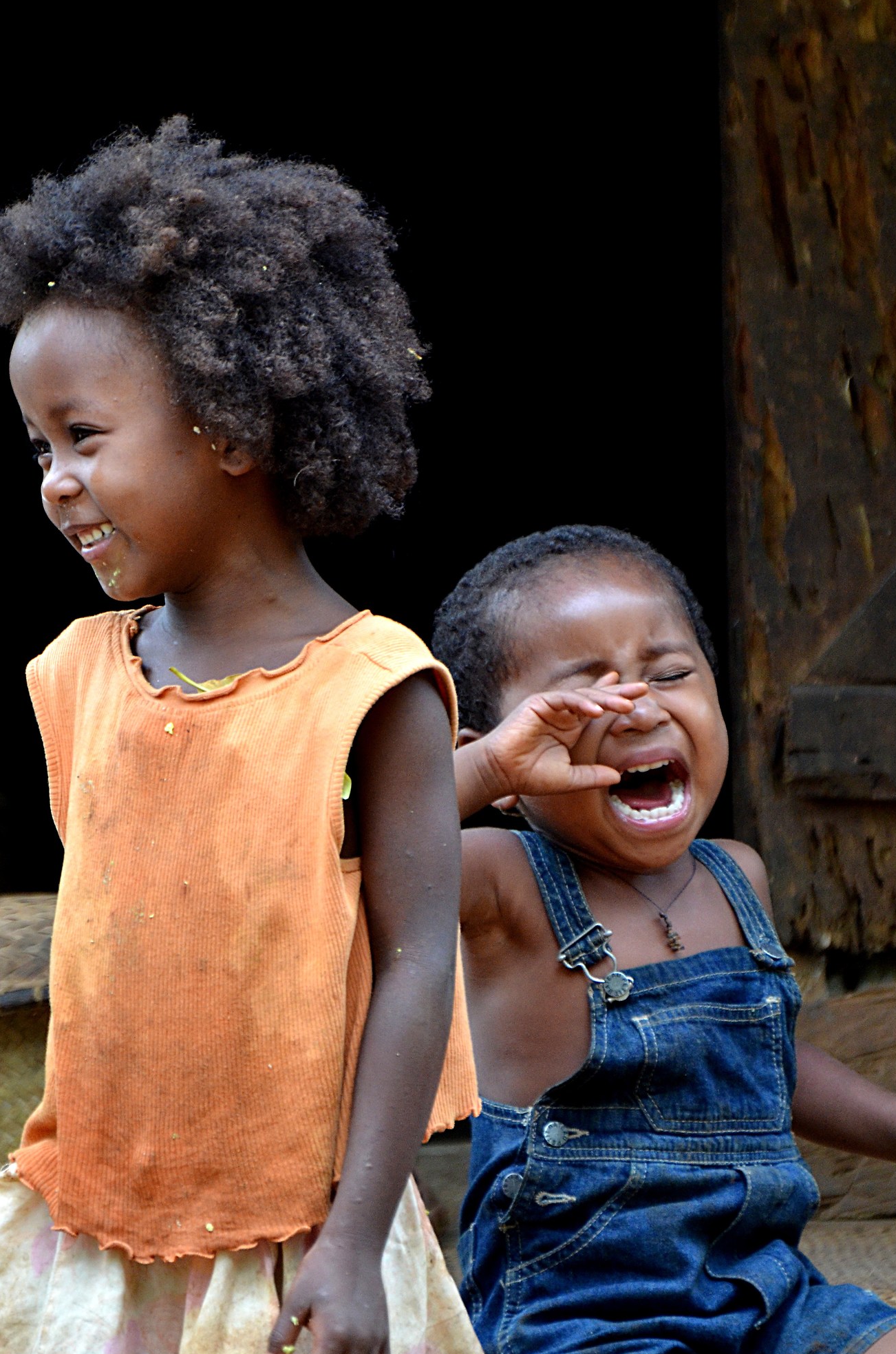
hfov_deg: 2.5
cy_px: 754
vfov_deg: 3.8
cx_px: 403
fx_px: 20596
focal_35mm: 549
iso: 900
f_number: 5.6
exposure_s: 1/125
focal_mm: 300
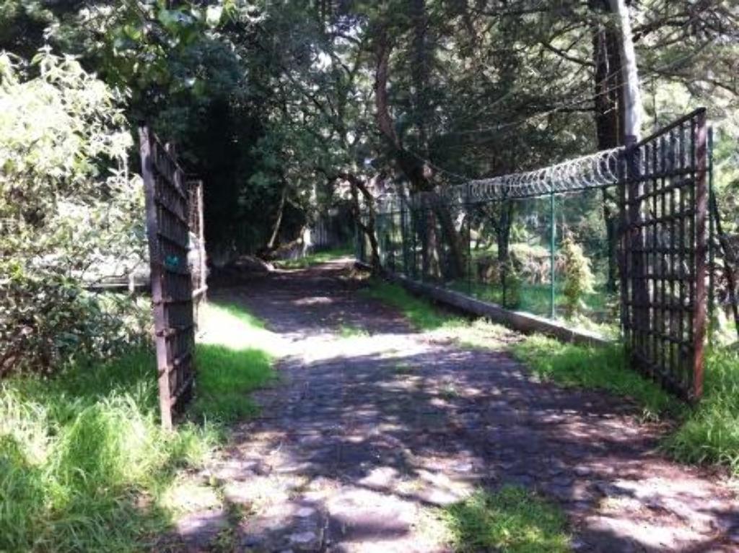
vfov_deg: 40.6
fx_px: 746
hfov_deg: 52.7
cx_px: 370
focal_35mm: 35
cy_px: 276
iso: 80
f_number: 2.8
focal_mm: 3.85
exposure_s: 1/100
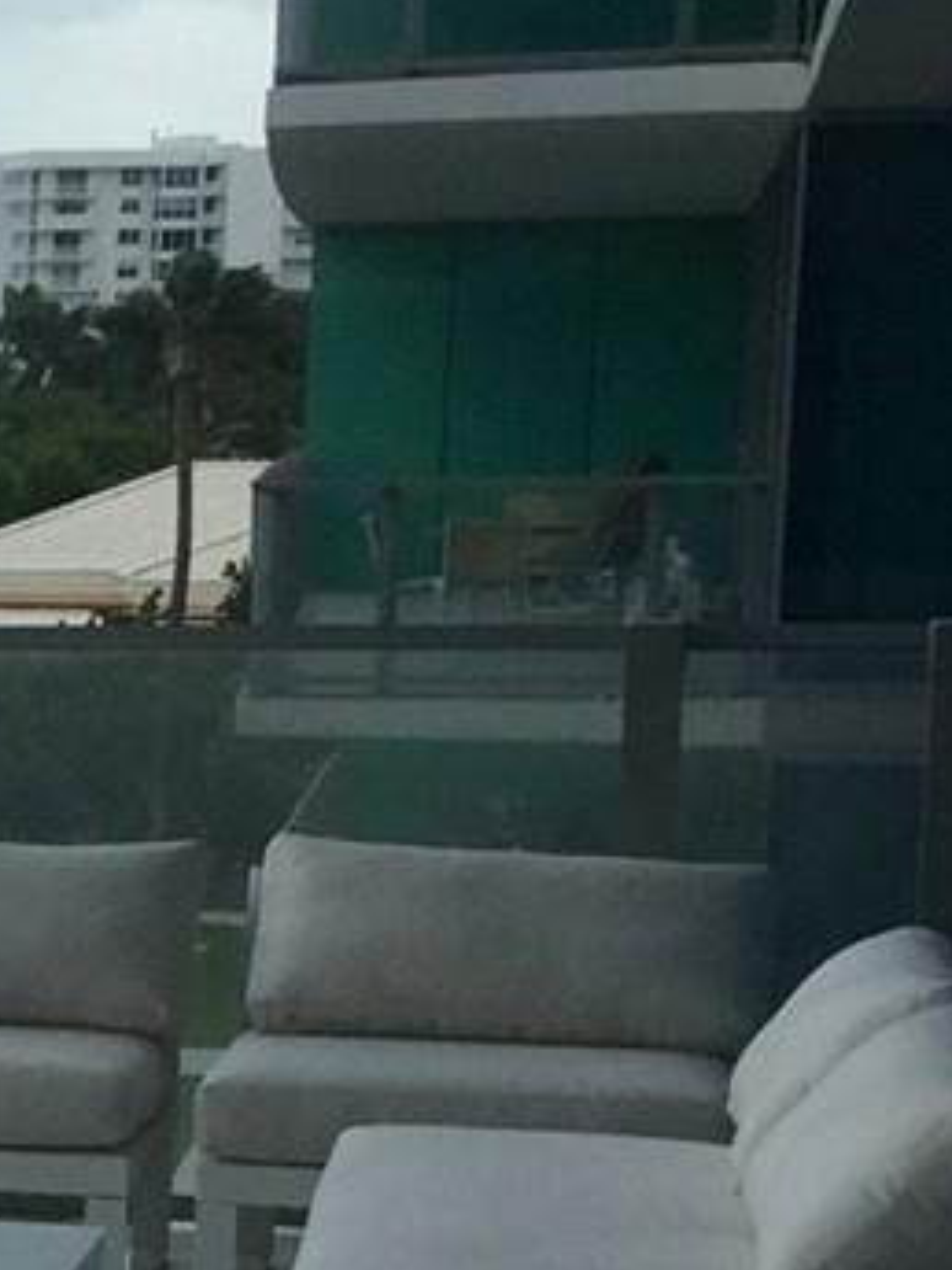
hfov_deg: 9.0
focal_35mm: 135
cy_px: 1019
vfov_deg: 14.5
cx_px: -1860
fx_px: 4950
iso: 32
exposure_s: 1/1068
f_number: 2.2
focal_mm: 4.15
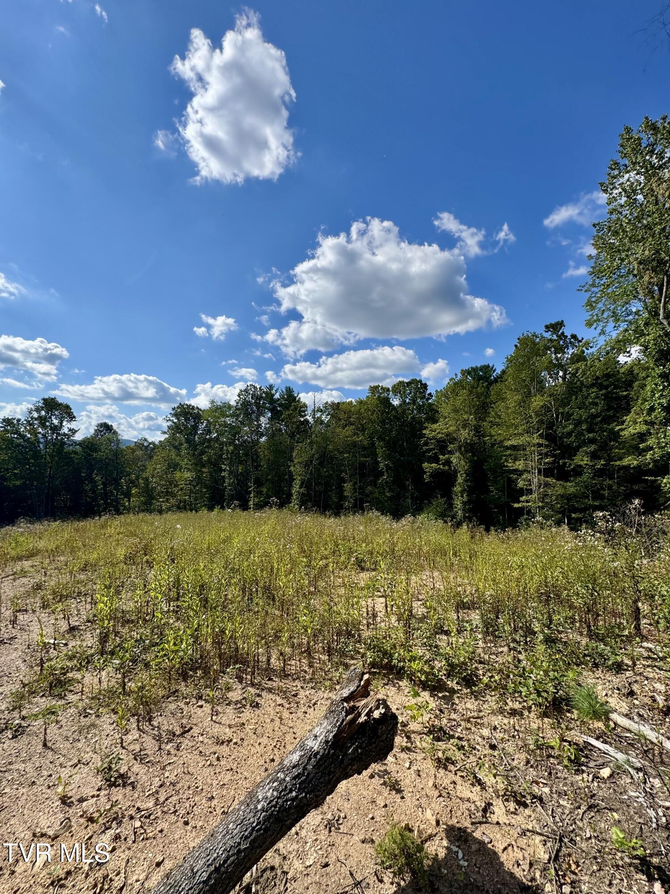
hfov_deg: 85.7
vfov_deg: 102.1
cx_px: 335
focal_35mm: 14
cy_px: 447
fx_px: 361
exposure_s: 1/2494
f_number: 2.2
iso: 50
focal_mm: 2.22
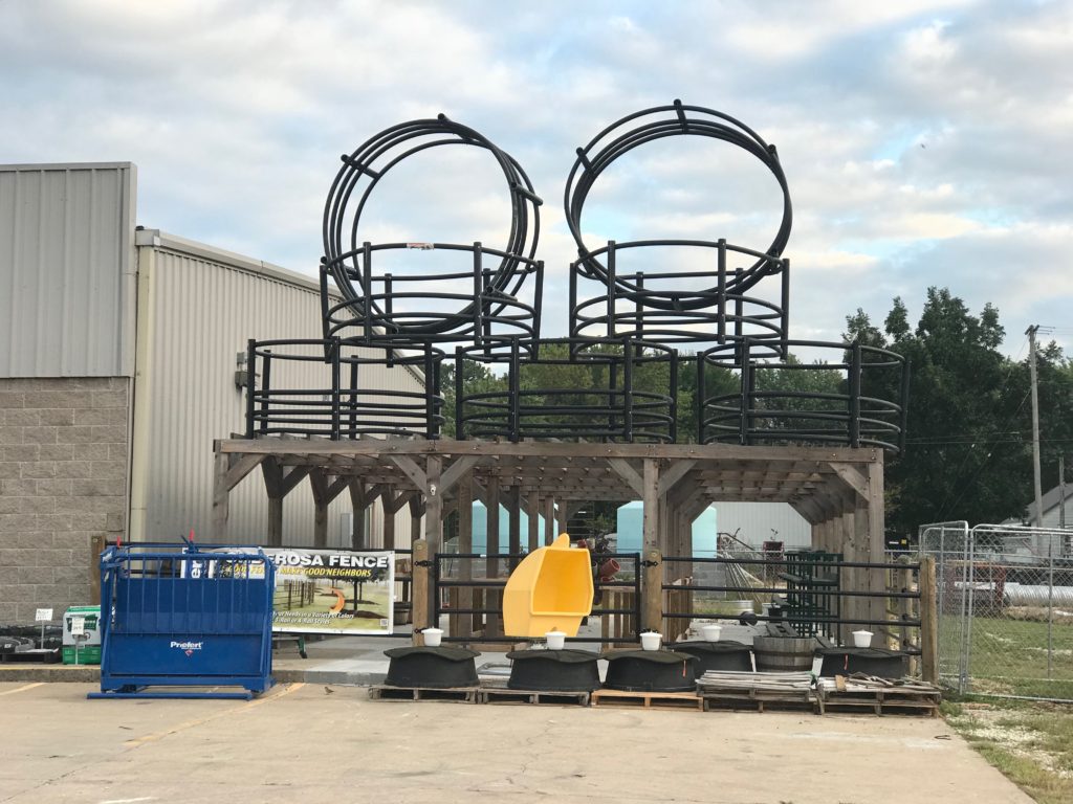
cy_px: 402
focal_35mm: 57
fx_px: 1767
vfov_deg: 25.7
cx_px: 536
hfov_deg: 33.8
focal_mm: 6.6
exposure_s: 1/120
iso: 20
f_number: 2.8
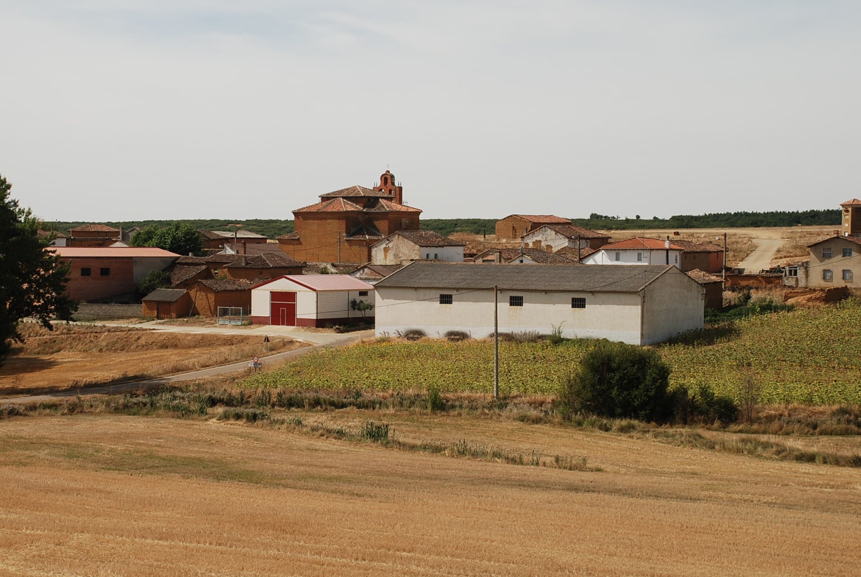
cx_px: 383
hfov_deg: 28.8
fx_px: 1676
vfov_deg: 19.5
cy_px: 292
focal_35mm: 70
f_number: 8
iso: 100
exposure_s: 1/250
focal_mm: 40
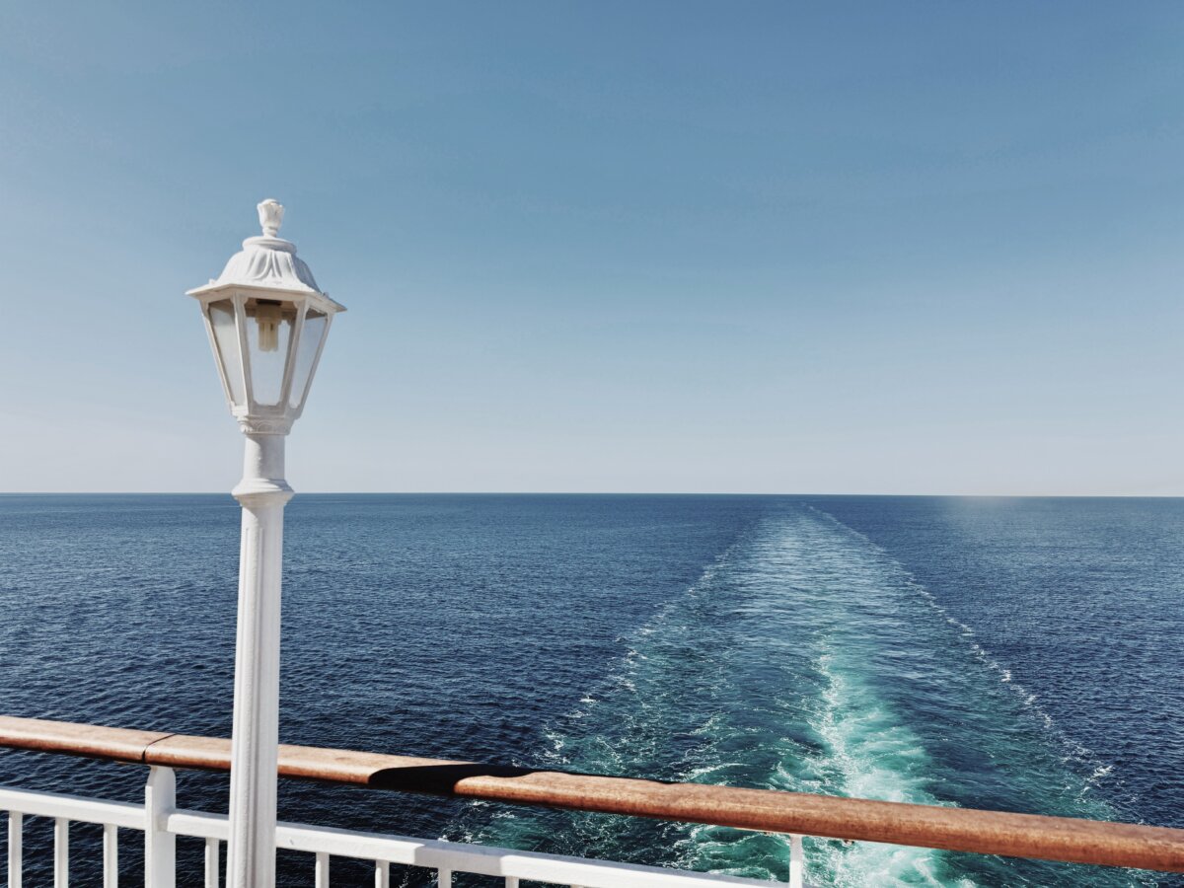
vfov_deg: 56.8
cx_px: 592
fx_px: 821
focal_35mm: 24
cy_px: 444
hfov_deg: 71.6
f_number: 1.78
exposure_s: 1/5348
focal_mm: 6.76
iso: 80
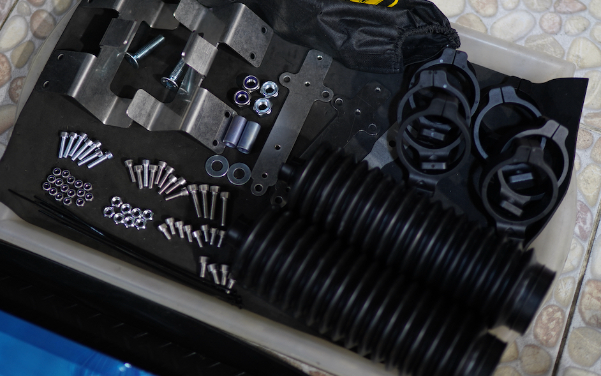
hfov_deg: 38.1
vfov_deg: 24.3
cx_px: 271
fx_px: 868
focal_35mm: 53
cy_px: 127
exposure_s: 1/40
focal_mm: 35
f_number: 1.4
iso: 320
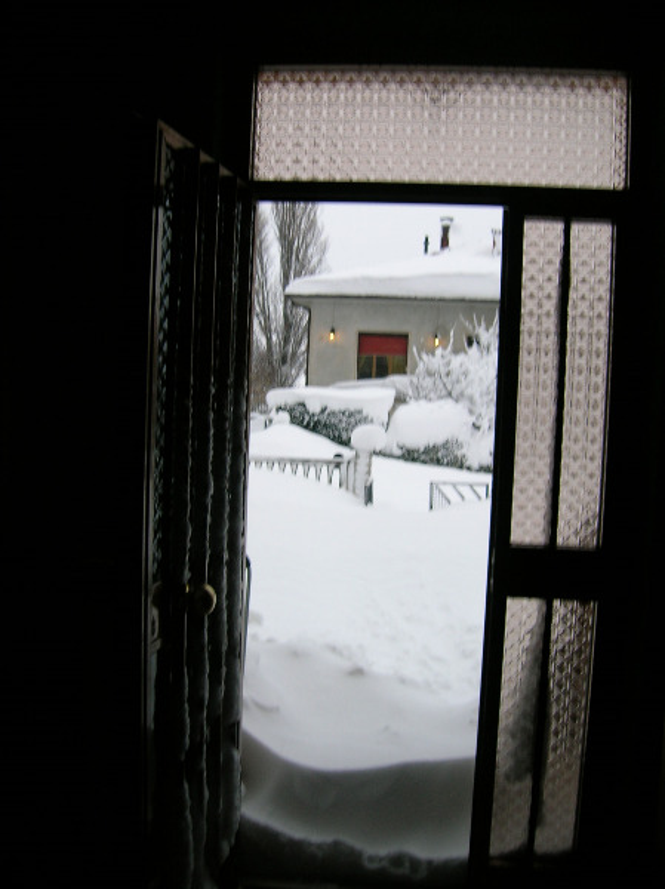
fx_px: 872
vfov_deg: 54.0
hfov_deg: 41.7
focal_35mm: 34
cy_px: 444
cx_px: 332
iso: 50
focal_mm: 5.7
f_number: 2.9
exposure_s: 1/37.6
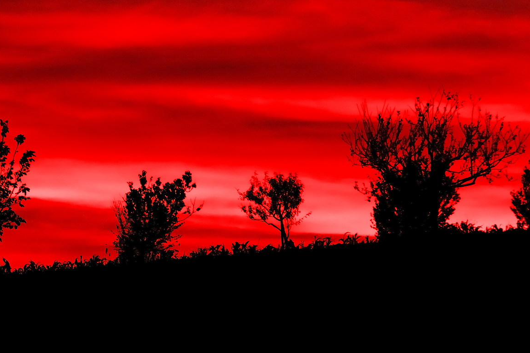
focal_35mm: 475
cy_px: 146
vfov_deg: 2.9
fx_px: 6992
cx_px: 152
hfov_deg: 4.3
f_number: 6.4
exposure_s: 1/60
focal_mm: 152.6
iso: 200
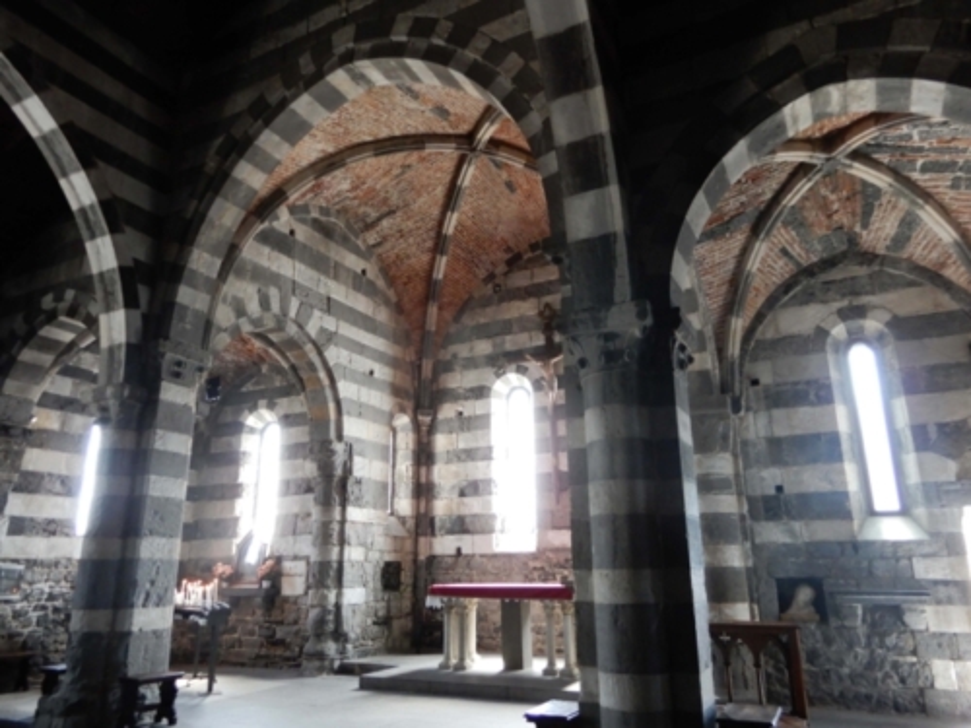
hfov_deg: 71.6
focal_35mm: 24
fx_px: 673
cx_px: 486
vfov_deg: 56.8
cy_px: 364
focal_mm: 4.3
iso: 400
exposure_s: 1/25
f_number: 3.4
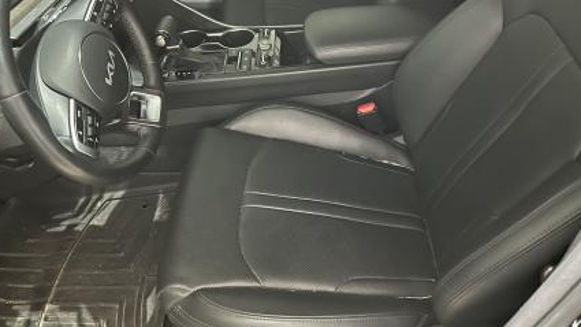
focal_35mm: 31
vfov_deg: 36.9
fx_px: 478
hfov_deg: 62.6
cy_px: 83
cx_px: 306
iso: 2000
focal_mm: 6.86
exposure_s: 1/15
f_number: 1.78
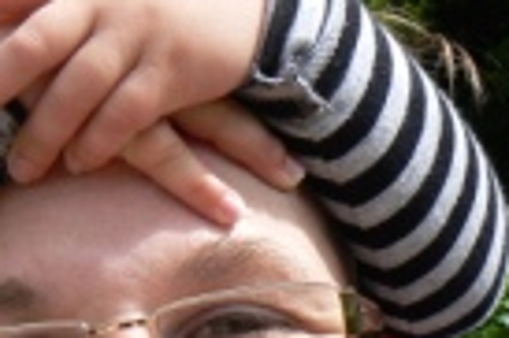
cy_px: 208
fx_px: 1666
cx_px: 97
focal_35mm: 118
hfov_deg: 17.2
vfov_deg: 11.6
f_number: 5.6
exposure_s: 1/320
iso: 80
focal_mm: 6
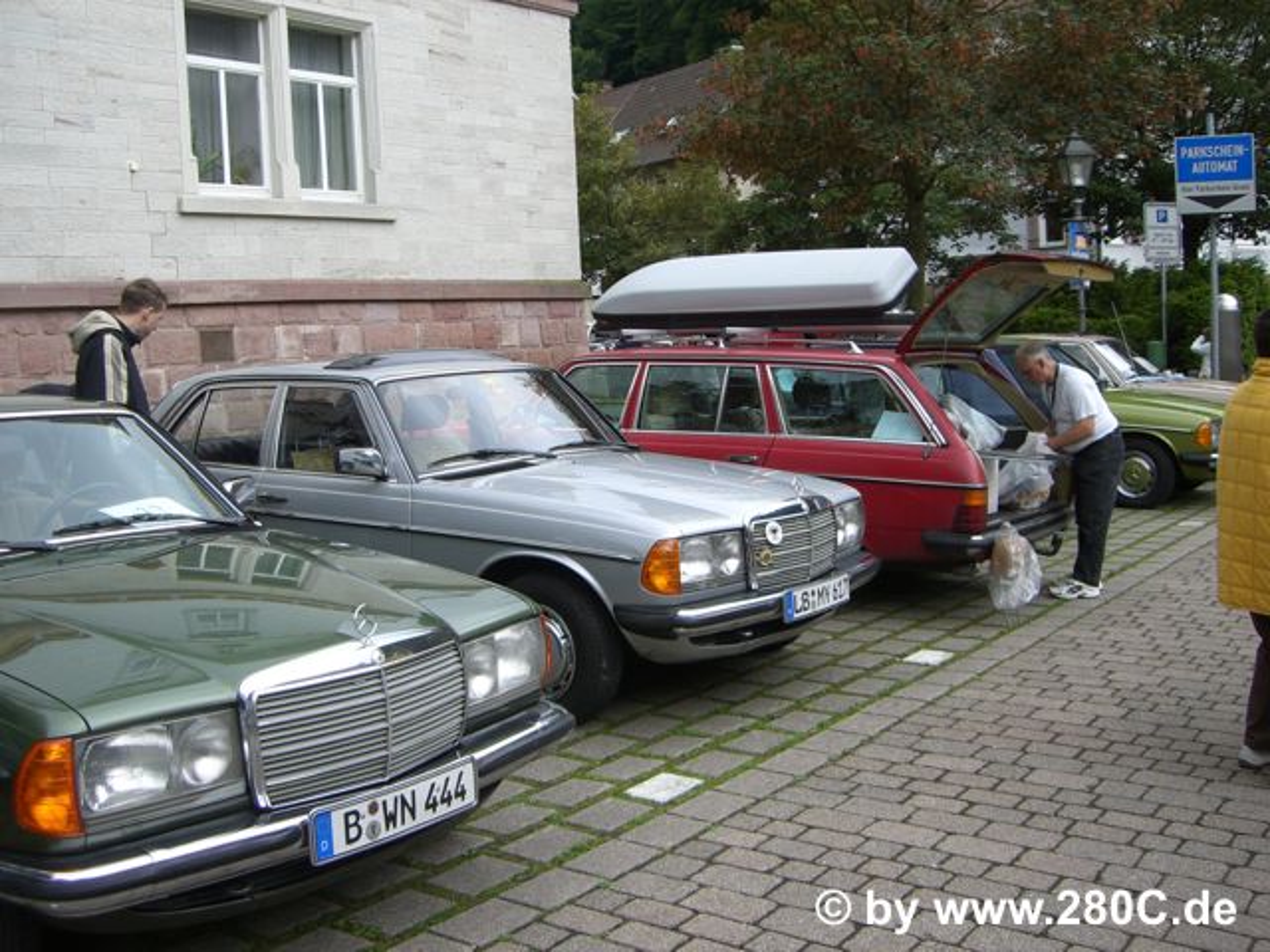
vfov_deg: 37.7
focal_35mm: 38
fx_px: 1394
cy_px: 476
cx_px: 635
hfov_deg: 49.0
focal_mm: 6.2
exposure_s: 1/160
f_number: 2.7
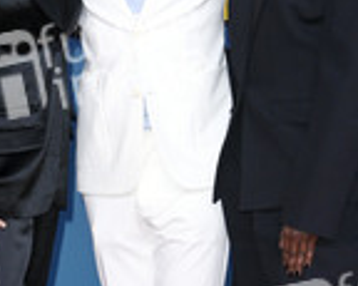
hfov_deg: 8.2
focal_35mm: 235
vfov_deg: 6.6
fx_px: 2488
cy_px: 191
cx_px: 152
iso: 800
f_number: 5.6
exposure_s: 1/200
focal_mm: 90
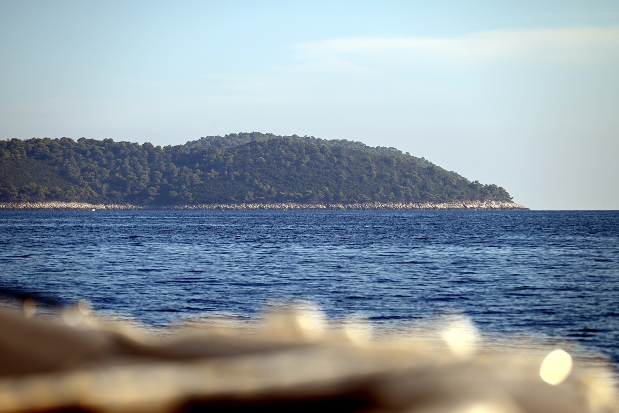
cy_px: 206
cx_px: 310
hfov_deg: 11.4
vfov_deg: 7.6
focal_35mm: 180
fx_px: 3095
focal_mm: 180
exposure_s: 1/1000
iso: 140
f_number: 5.6
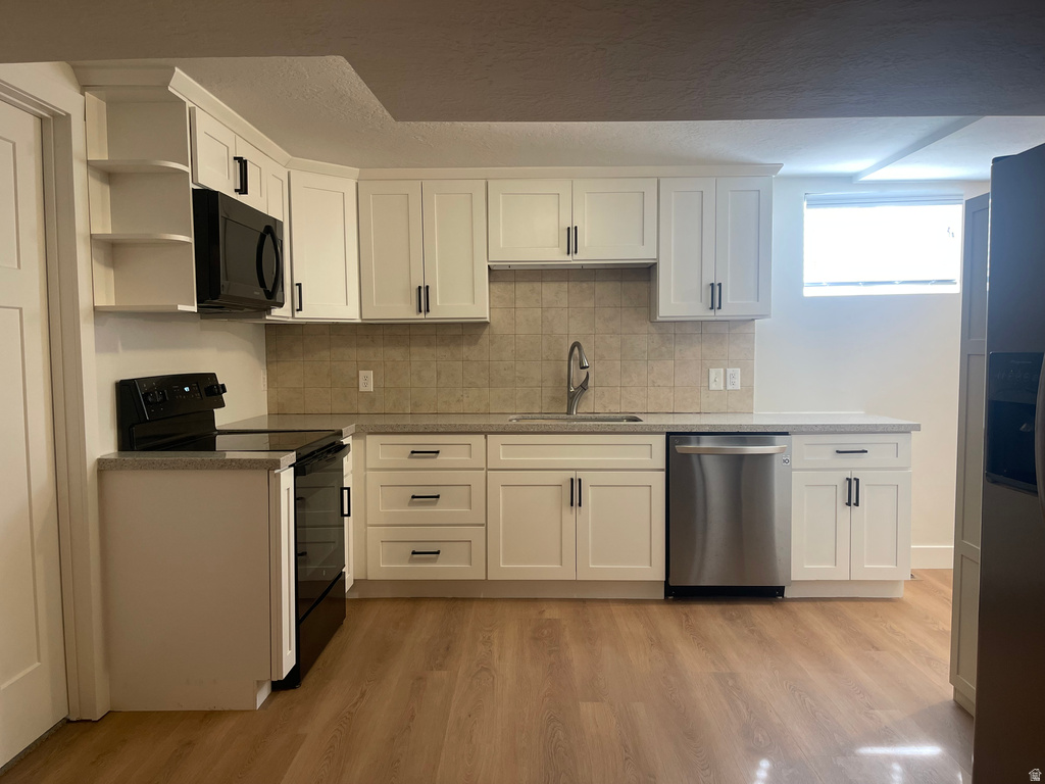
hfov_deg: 67.3
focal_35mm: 26
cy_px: 392
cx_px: 522
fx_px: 785
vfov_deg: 53.1
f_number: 1.6
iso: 160
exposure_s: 1/60
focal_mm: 5.1
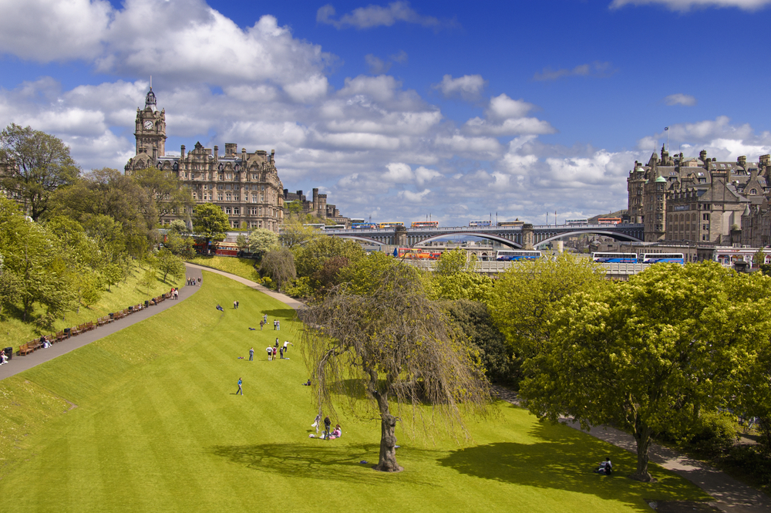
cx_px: 386
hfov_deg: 46.4
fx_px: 899
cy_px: 256
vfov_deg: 31.8
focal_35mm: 42
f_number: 9
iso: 200
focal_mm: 28
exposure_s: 1/400
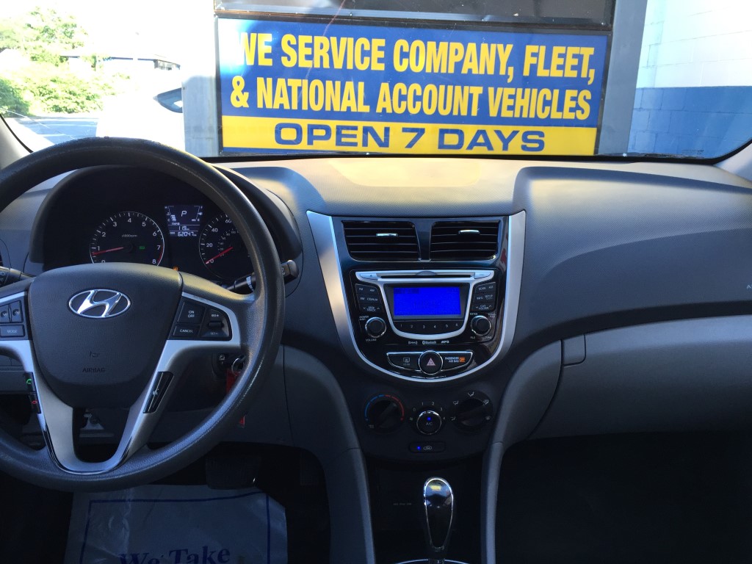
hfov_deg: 61.7
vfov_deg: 48.2
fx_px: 630
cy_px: 282
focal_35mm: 29
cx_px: 376
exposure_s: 1/120
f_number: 2.2
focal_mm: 4.15
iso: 50
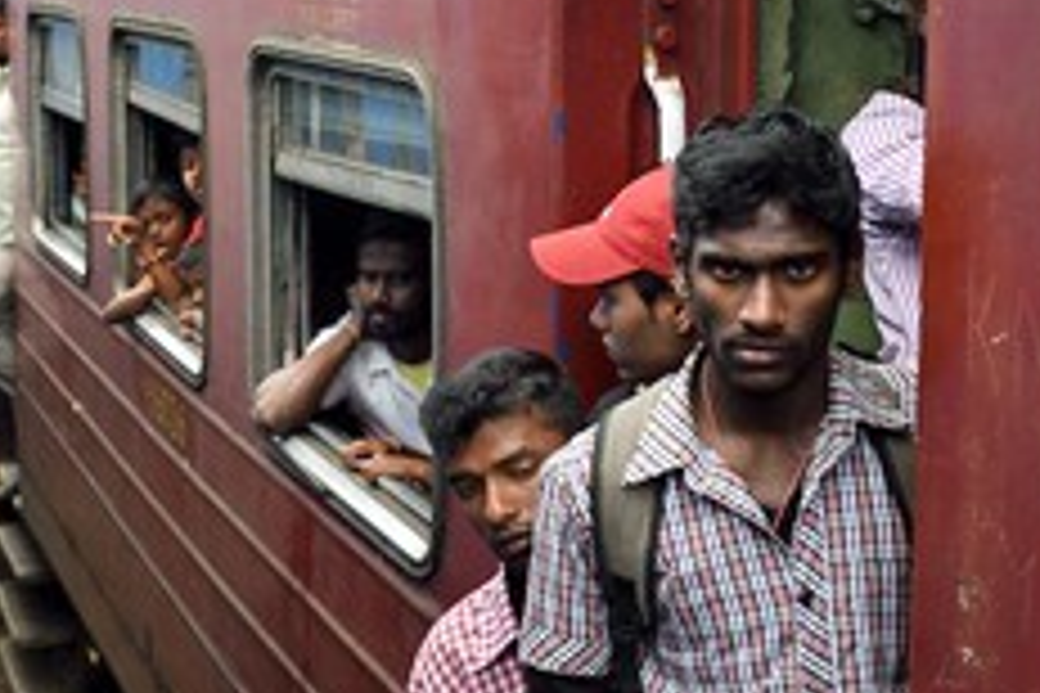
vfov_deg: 19.7
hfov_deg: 29.2
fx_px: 1993
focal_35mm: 69
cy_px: 270
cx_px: 468
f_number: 4
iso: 800
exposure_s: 1/1600
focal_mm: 38
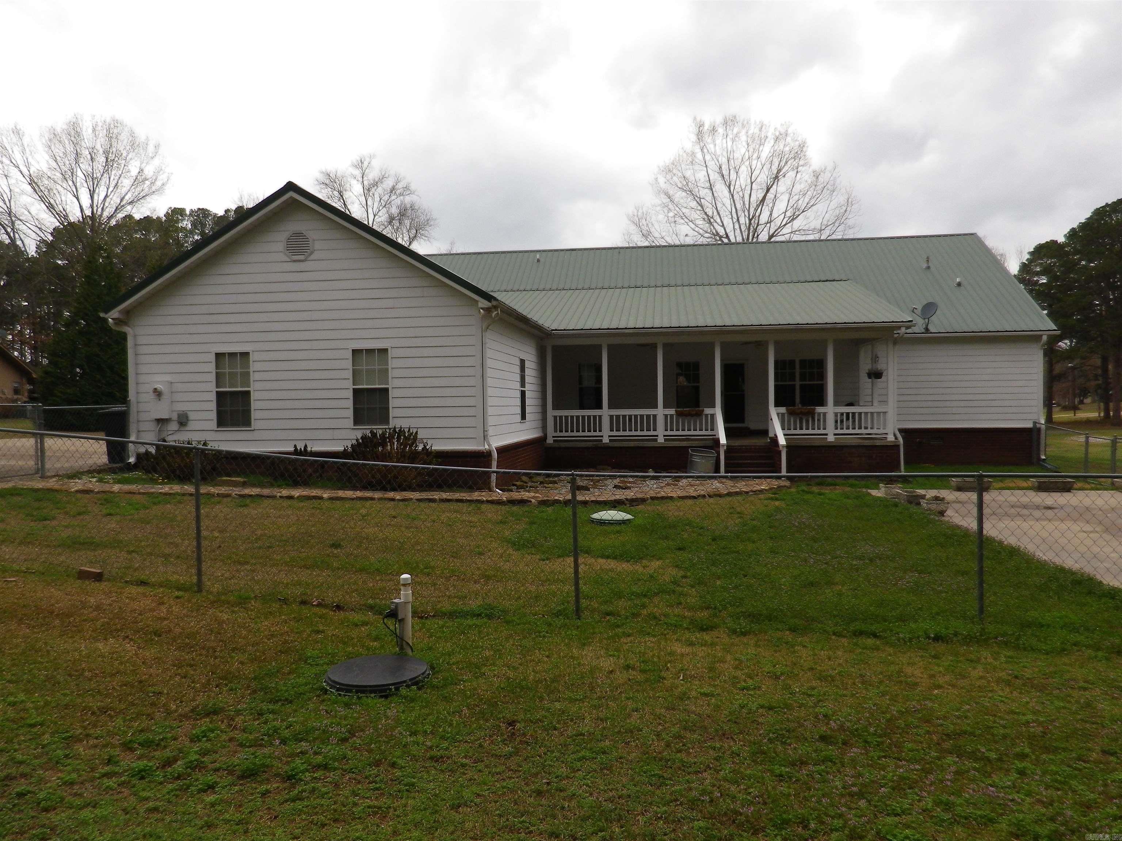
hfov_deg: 69.4
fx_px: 810
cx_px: 561
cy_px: 420
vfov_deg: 54.9
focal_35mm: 25
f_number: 3.5
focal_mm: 4.5
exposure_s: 1/640
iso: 80
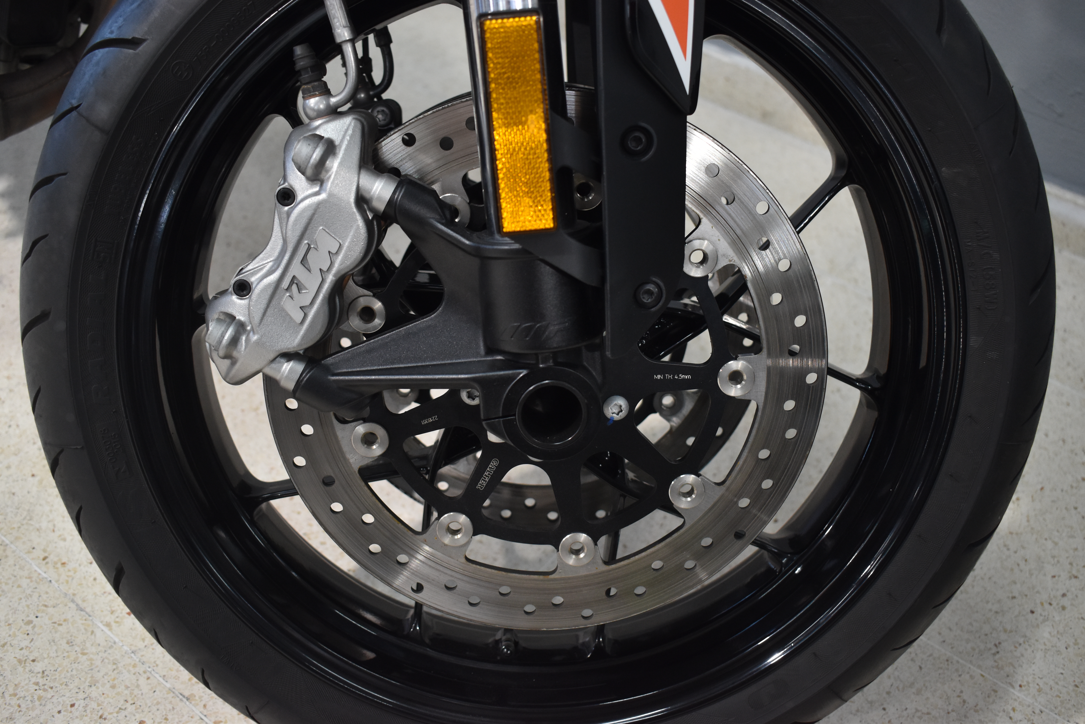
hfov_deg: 53.1
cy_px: 362
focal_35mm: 36
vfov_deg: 36.9
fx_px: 1085
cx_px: 542
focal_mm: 24
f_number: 3.8
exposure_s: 1/50
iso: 800
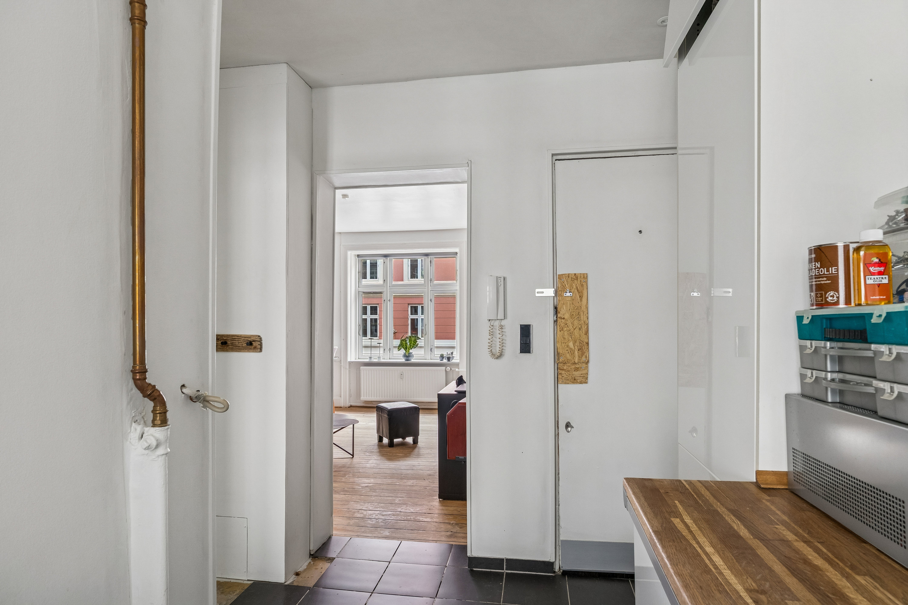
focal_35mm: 20
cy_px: 302
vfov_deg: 61.3
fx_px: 511
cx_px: 454
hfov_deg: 83.3
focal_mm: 13.5
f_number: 7.1
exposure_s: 1/2
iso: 250
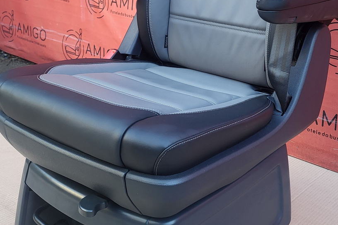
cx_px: 229
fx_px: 498
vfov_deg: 24.9
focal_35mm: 53
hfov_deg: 37.1
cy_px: 34
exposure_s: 1/100
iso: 80
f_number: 1.8
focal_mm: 5.4
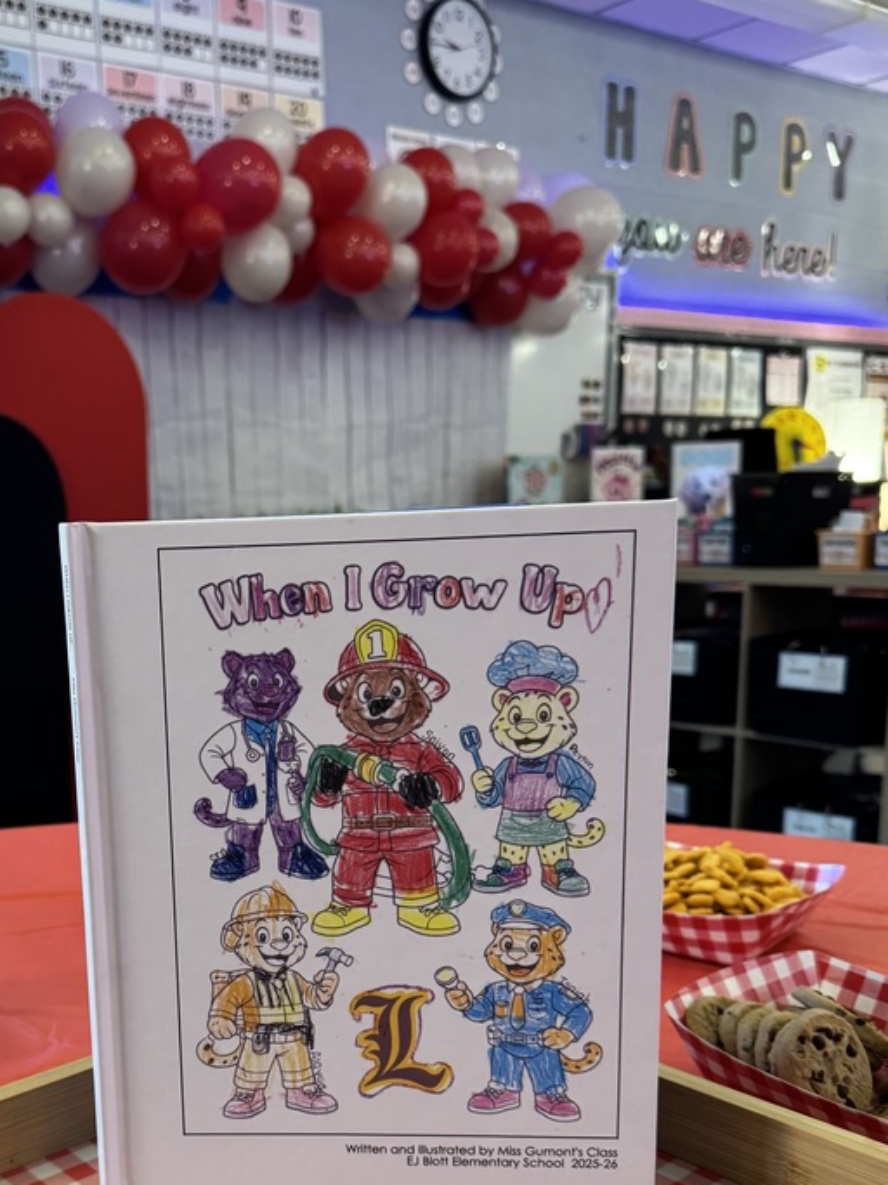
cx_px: 238
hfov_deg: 38.8
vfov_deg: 50.7
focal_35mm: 36
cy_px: 763
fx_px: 1232
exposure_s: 1/60
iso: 500
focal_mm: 6.76
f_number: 1.78
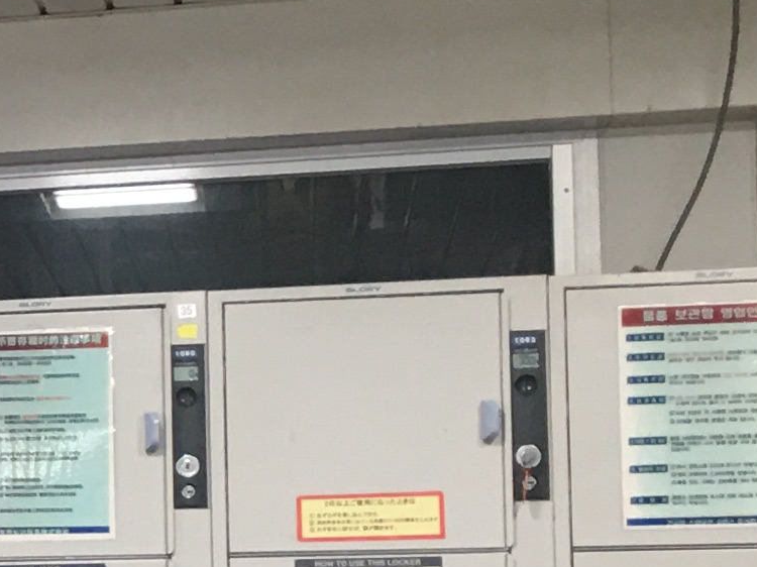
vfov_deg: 9.4
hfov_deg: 11.1
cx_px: -893
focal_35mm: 156
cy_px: 557
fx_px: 3410
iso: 25
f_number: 2.2
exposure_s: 1/30
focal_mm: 4.15
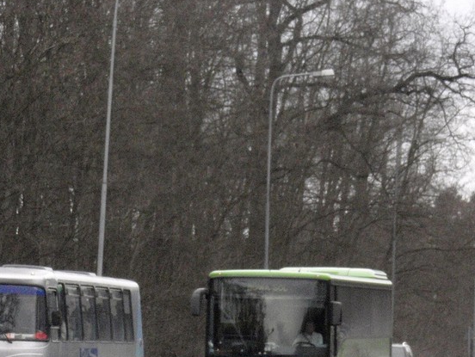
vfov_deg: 6.3
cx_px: 146
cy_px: 230
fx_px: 3269
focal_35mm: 238
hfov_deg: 8.3
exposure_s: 1/500
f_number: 5.6
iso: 800
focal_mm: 26.2
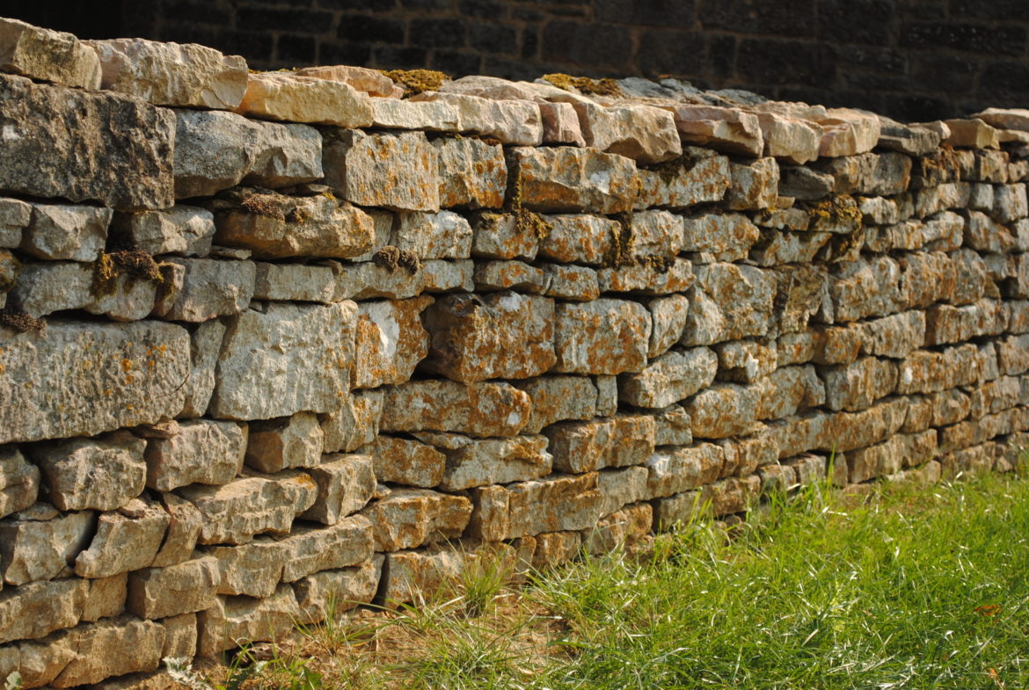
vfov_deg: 16.6
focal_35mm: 82
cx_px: 514
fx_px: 2363
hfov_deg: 24.6
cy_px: 345
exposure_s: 1/200
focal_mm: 55
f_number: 7.1
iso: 100
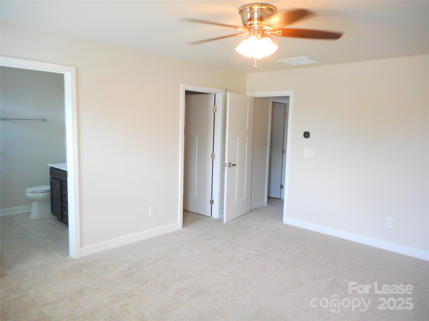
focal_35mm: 25
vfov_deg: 54.9
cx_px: 214
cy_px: 160
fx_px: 310
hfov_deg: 69.4
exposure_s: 1/30
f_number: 3.7
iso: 320
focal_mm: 4.5
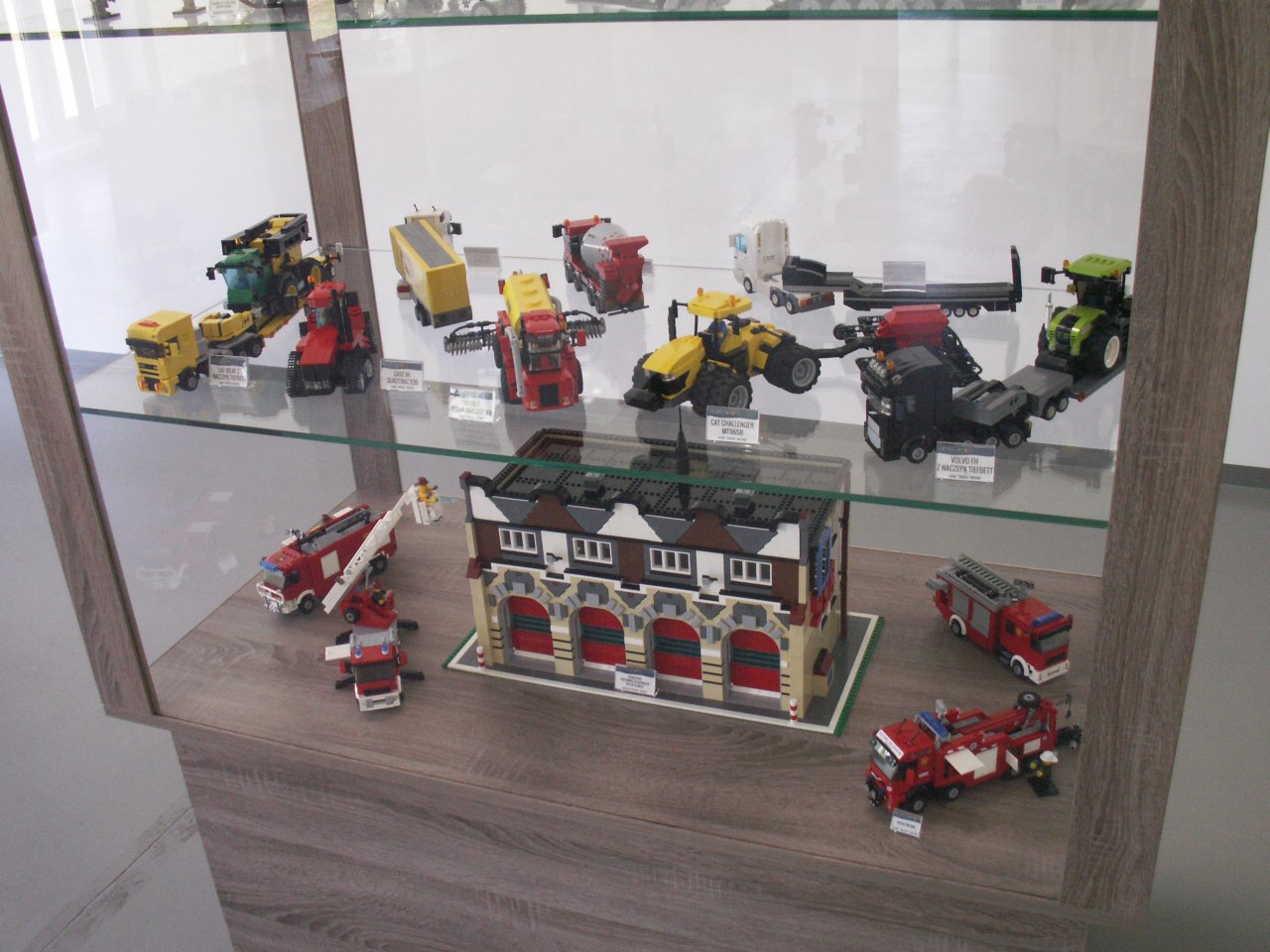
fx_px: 1284
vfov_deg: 40.7
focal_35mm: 35
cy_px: 476
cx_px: 635
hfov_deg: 52.6
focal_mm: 5.86
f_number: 2.8
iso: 160
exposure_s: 1/50
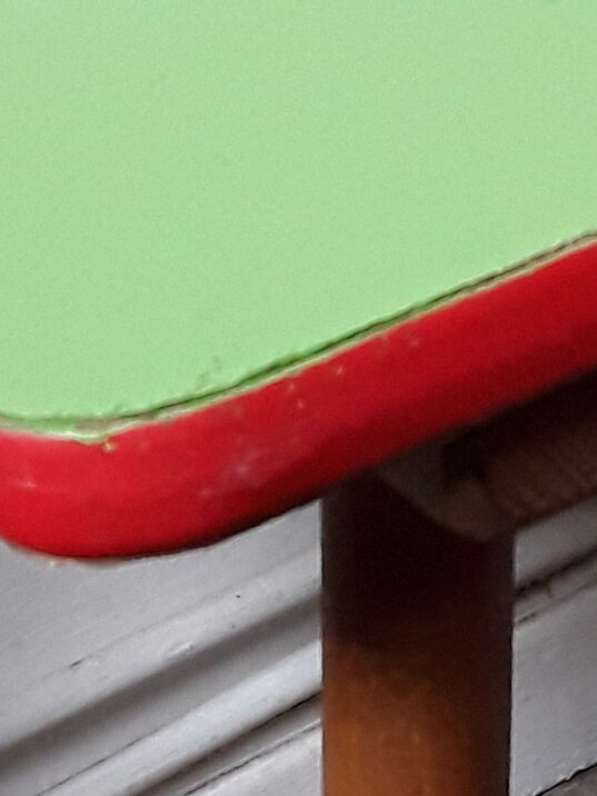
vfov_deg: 15.7
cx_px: 445
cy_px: 818
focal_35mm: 123
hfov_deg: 12.0
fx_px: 2828
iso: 160
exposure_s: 1/33
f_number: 1.9
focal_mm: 2.91
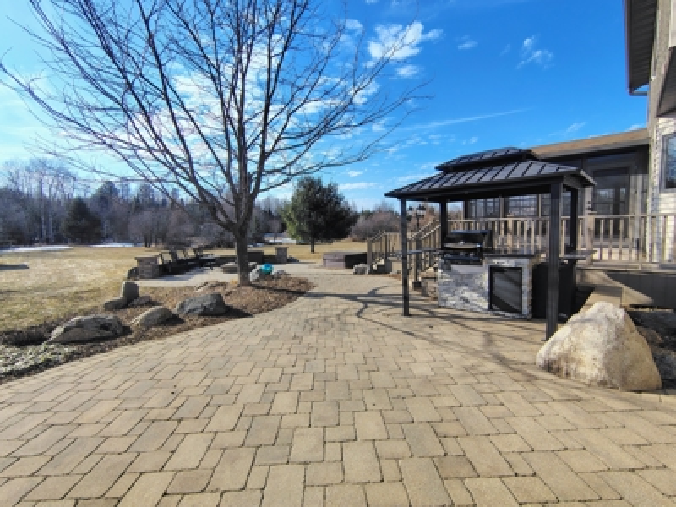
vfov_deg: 78.1
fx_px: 312
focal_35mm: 16
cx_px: 338
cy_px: 254
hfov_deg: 94.5
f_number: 2.2
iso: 100
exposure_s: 1/1197
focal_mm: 2.13
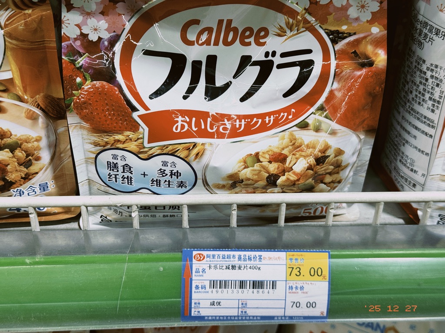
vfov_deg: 30.3
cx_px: 222
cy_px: 166
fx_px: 617
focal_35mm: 48
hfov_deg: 39.7
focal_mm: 6.76
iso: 64
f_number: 1.78
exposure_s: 1/50
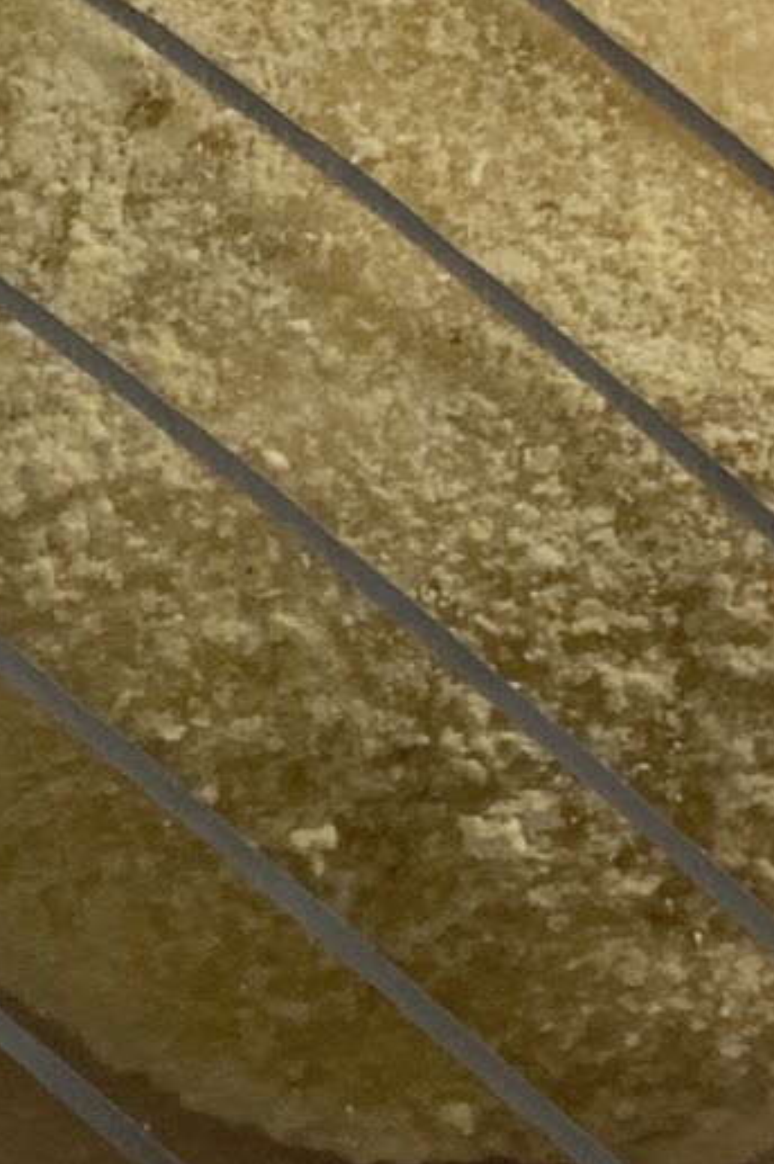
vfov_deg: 15.3
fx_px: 4327
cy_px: 502
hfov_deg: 10.1
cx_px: -108
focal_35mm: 134
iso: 100
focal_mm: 4.25
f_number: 1.8
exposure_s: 1/50
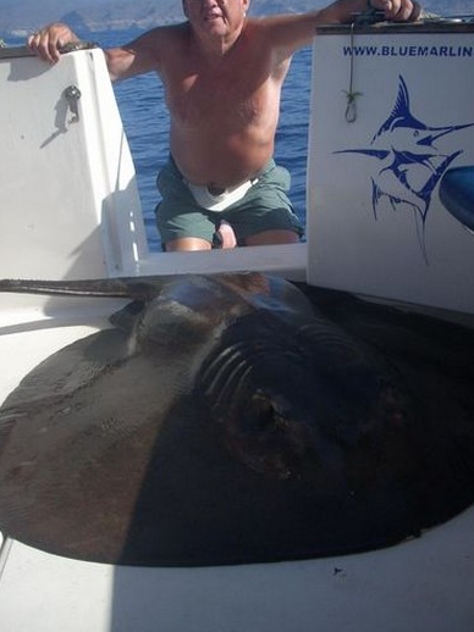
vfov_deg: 42.0
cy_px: 279
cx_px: 244
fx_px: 822
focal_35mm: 45
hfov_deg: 32.2
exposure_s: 1/273
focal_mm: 6.2
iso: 64
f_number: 5.6
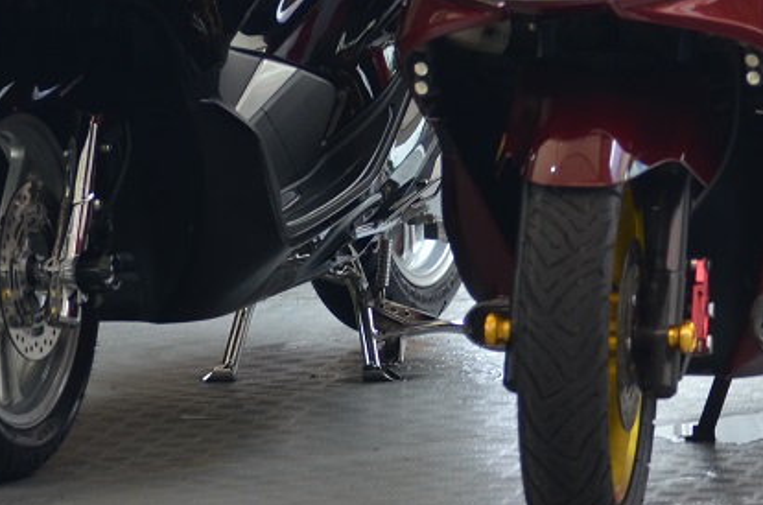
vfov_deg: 3.7
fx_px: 7739
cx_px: 252
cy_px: -120
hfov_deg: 5.6
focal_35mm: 366
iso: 400
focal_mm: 82
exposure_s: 1/80
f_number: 4.5
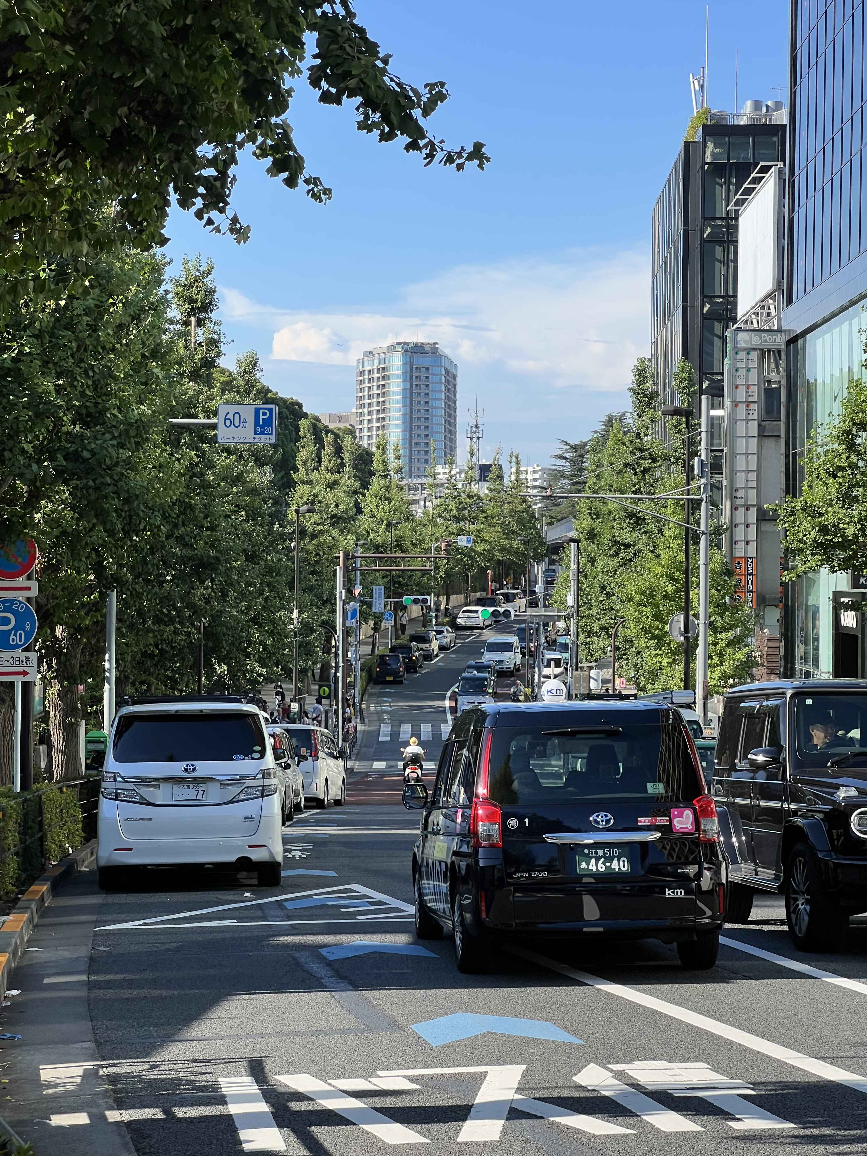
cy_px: 578
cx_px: 434
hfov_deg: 19.1
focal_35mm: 77
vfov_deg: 25.3
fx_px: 2571
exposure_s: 1/418
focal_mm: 9
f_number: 2.8
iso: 32
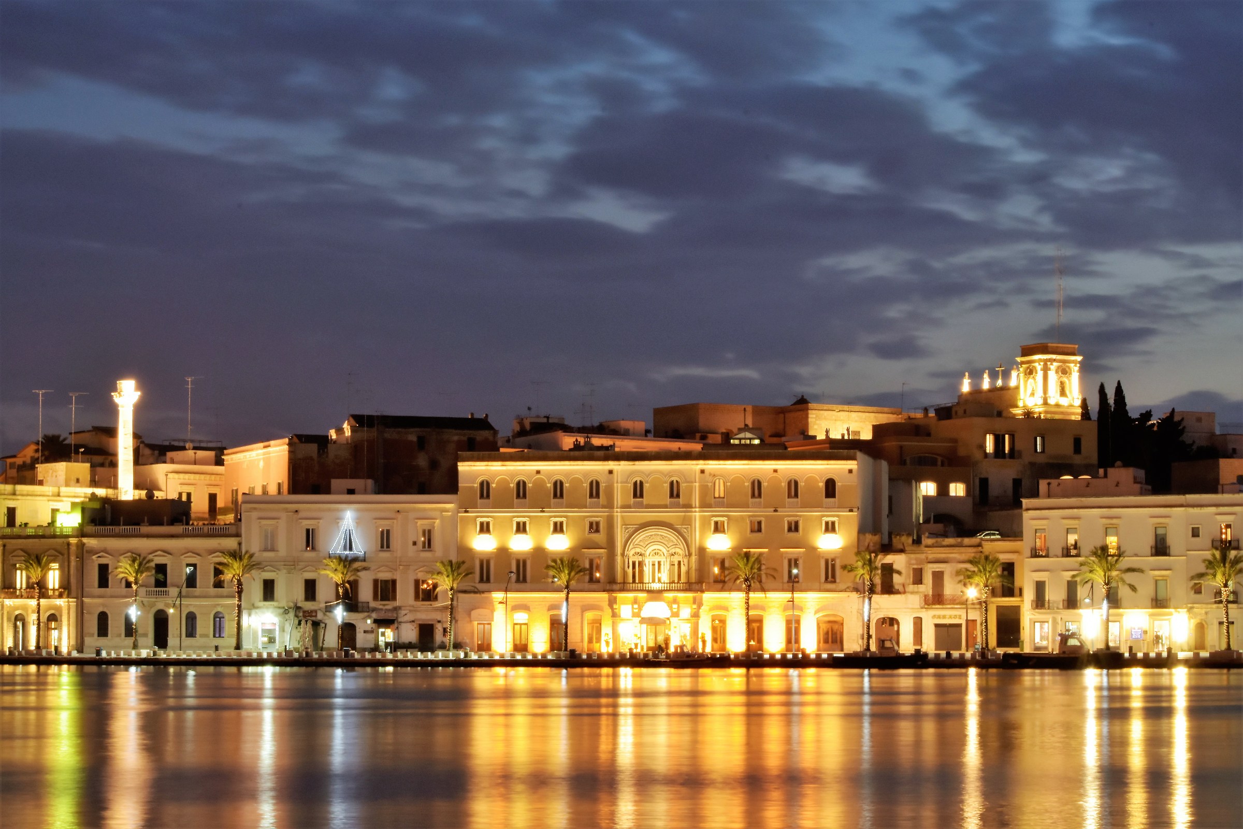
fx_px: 3004
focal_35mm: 87
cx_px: 622
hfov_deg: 23.4
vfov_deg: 15.7
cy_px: 414
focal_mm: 58
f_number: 22
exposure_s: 10
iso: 800
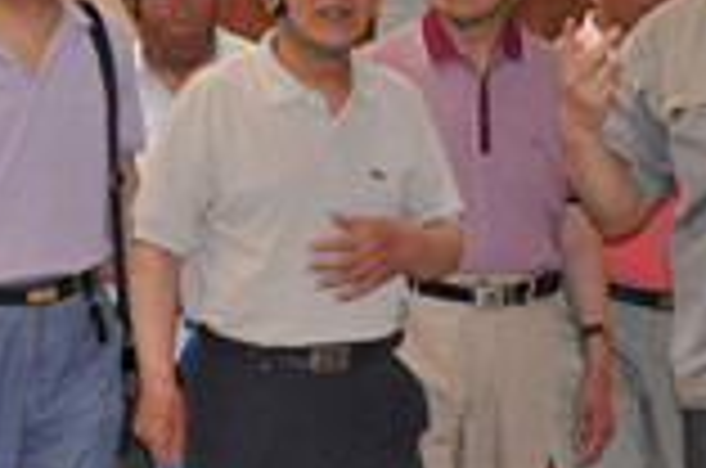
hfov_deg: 9.3
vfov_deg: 6.2
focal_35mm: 221
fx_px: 4325
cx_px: 135
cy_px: 38
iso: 800
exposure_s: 1/100
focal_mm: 58
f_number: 5
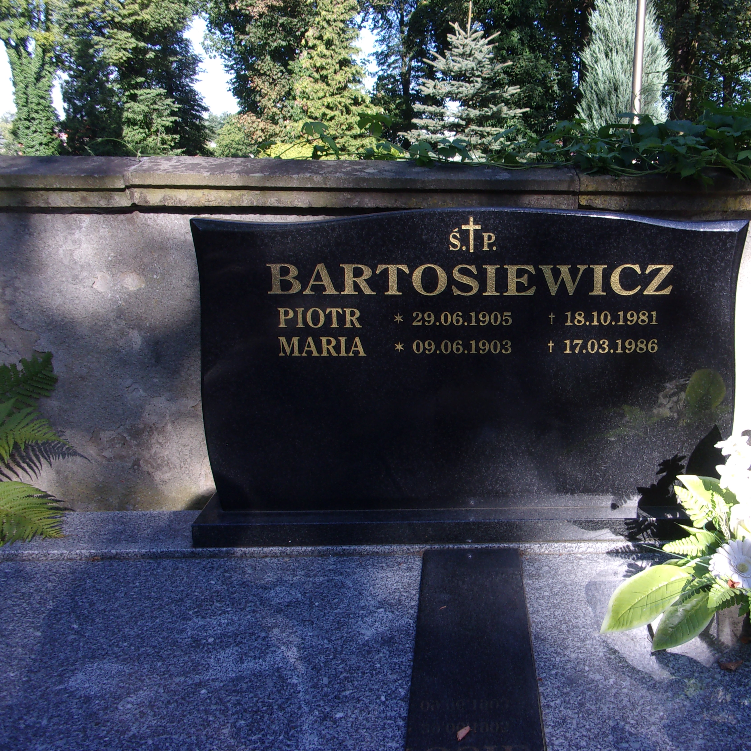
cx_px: 503
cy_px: 386
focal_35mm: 34
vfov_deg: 48.4
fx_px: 835
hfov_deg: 47.6
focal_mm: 5.1
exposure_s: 1/170
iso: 80
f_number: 3.9
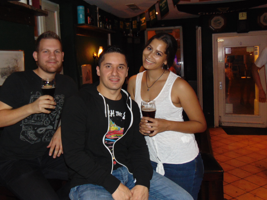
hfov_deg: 53.7
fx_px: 262
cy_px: 80
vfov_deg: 41.6
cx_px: 112
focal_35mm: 34
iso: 200
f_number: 3
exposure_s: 1/8
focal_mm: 4.5
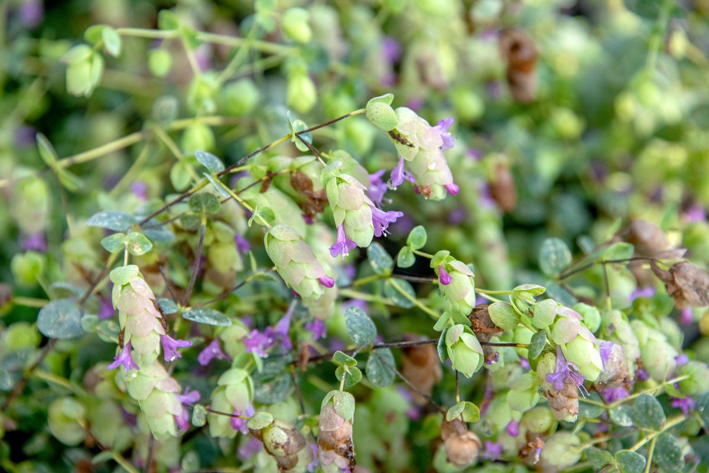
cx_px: 354
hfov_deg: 6.9
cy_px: 236
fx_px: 5910
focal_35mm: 300
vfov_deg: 4.6
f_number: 8
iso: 640
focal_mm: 300
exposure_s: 1/500
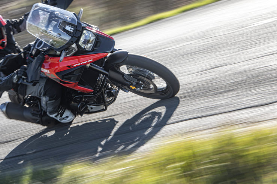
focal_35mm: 187
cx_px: 90
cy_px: 65
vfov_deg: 7.3
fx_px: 1439
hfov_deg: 11.0
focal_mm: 135
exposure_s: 1/60
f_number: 6.3
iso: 31
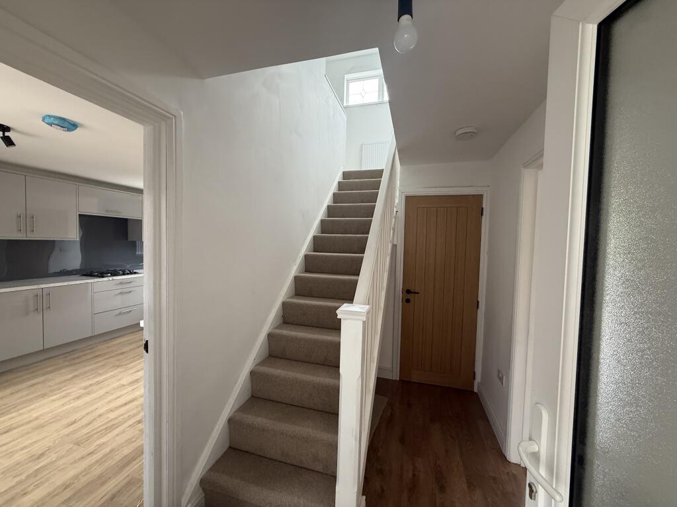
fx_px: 274
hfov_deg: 102.1
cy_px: 254
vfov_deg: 85.7
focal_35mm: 14
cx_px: 338
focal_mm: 2.22
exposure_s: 1/100
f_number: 2.2
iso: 250
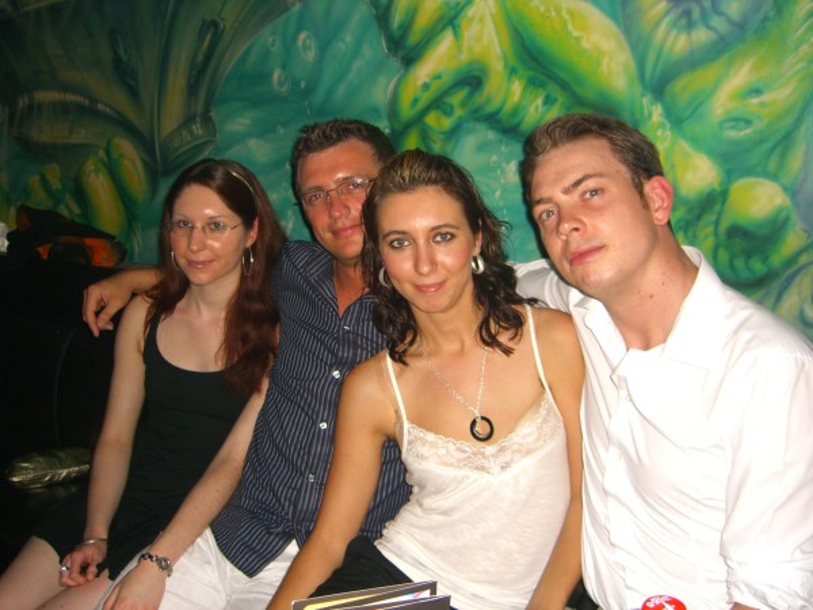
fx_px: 892
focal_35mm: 38
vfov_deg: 37.7
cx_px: 406
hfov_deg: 49.0
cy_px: 305
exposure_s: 1/60
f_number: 2.8
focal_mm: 7.9
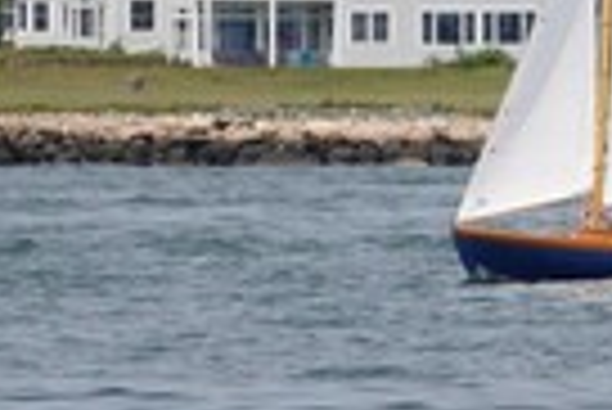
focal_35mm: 1319
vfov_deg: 1.0
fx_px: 22447
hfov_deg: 1.6
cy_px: -219
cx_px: 1251
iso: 125
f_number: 5
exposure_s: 1/1250
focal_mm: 150
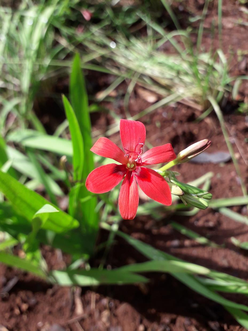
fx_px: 258
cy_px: 166
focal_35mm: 27
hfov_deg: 51.3
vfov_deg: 65.3
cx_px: 124
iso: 40
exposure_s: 1/526
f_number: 1.9
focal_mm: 3.6
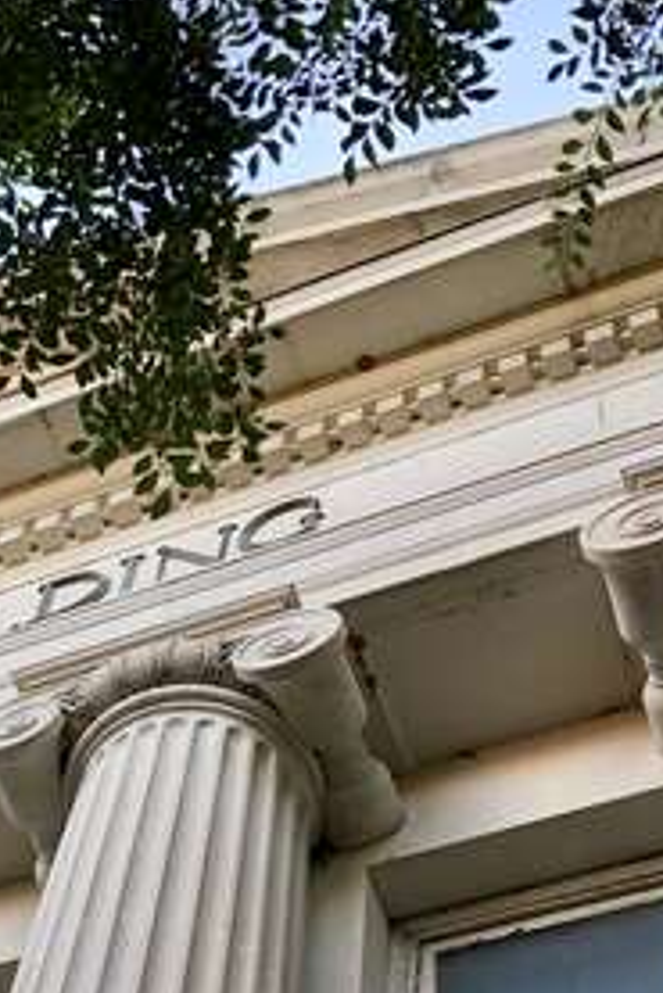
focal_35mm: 84
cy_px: 875
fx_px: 2317
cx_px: -154
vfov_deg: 23.6
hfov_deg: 15.6
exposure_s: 1/120
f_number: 1.8
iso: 64
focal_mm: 3.99
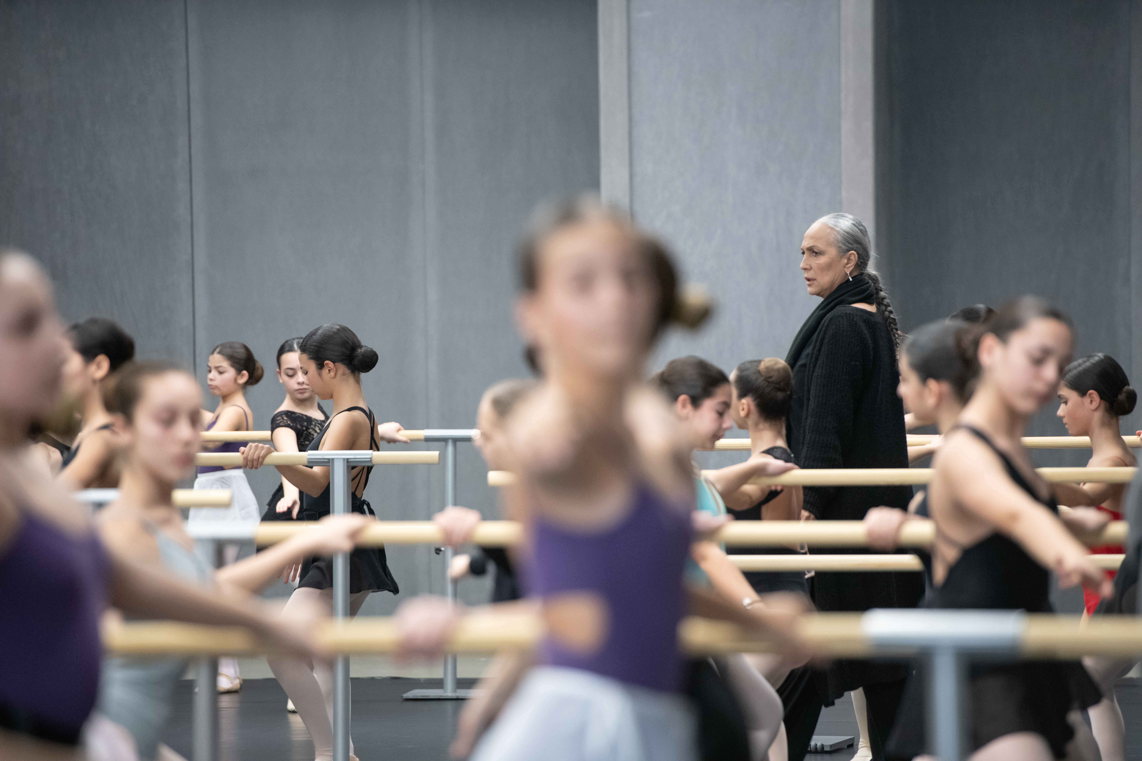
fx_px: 6344
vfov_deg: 6.9
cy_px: 380
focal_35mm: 200
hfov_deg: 10.3
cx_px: 571
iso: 2500
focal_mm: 200
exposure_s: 1/160
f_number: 3.5
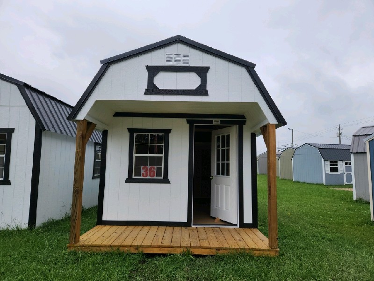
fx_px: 248
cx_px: 187
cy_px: 140
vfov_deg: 58.9
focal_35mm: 23
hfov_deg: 73.9
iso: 20
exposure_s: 1/1429
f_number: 1.8
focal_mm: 5.4
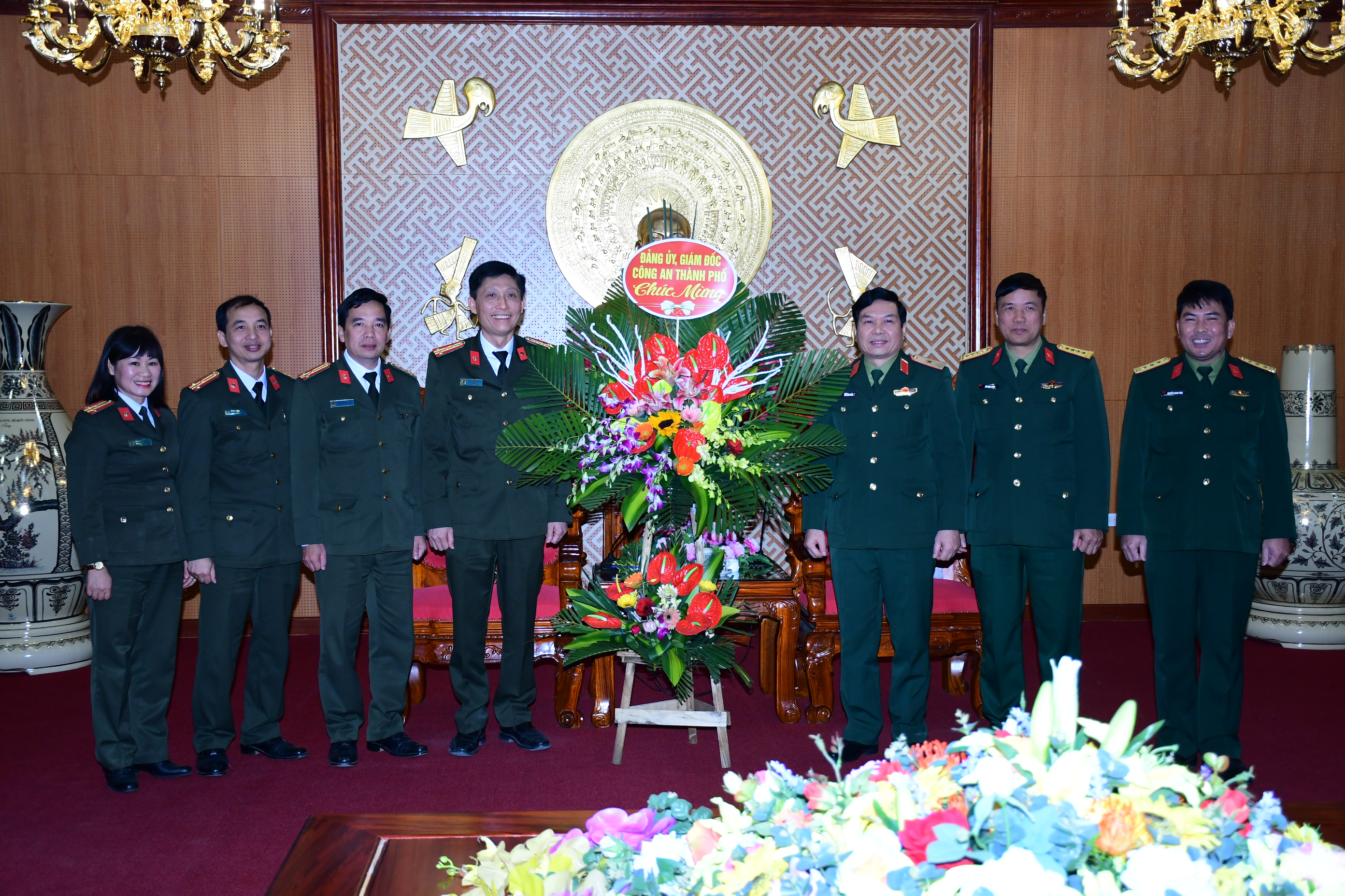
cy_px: 448
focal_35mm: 45
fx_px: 1681
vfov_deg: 29.9
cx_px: 672
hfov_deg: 43.6
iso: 800
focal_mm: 30
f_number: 4
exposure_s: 1/200
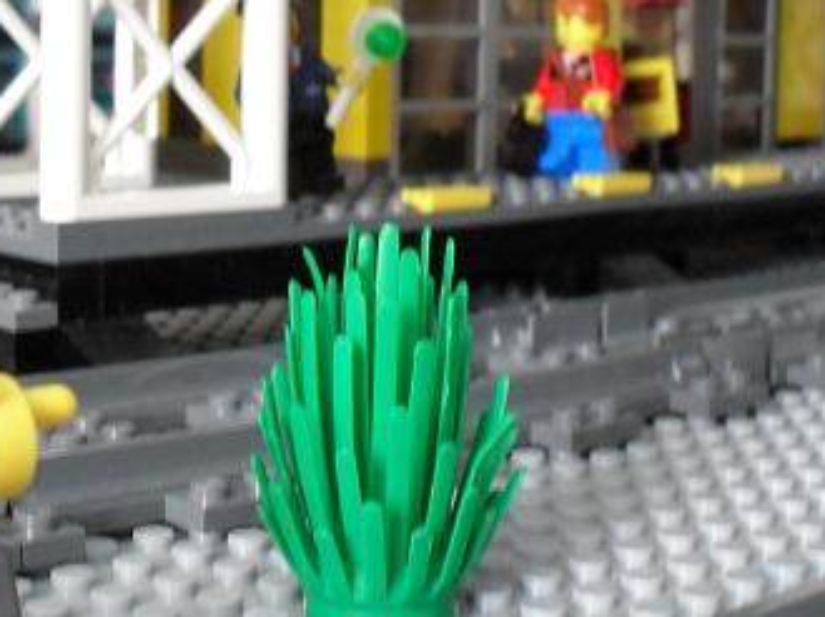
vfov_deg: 20.8
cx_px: 430
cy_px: 137
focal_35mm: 70
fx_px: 1666
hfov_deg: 27.8
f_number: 3.2
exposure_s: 1/1.43
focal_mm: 6.3
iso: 200
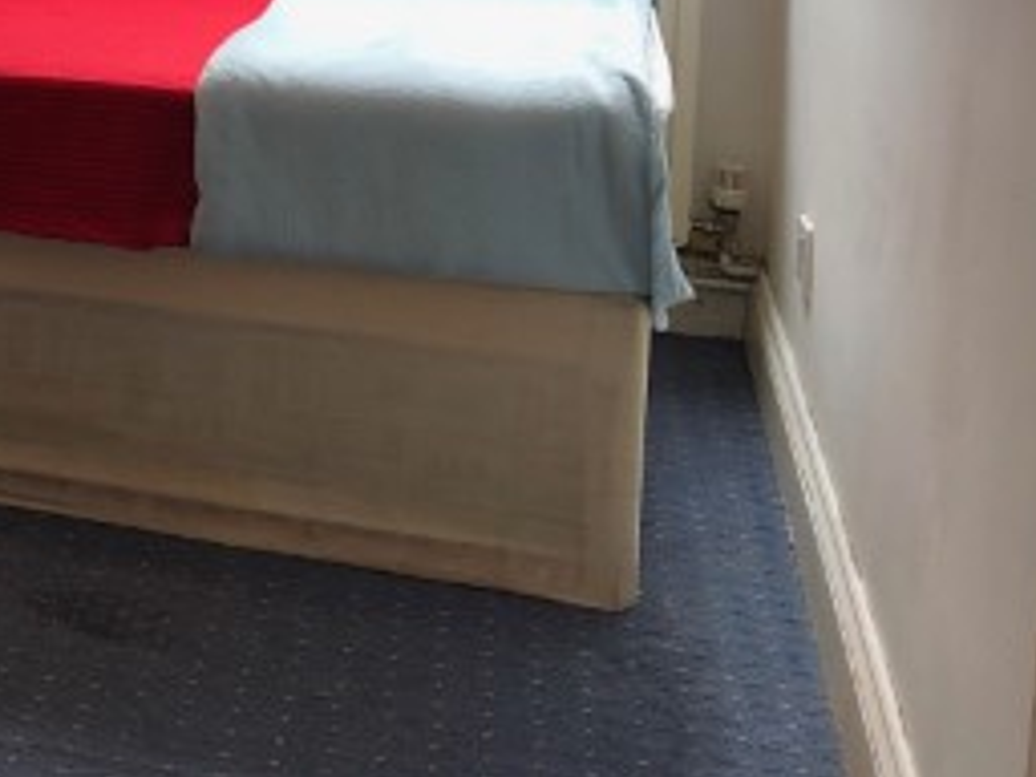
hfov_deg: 25.0
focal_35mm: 70
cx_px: -219
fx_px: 2095
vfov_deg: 19.8
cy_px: -146
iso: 32
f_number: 1.8
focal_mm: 3.99
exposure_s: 1/100
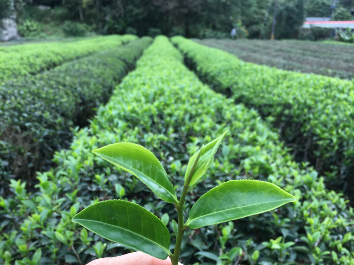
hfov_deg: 61.7
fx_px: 297
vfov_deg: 48.2
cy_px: 132
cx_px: 177
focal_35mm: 29
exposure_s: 1/120
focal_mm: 4.15
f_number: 2.2
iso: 25
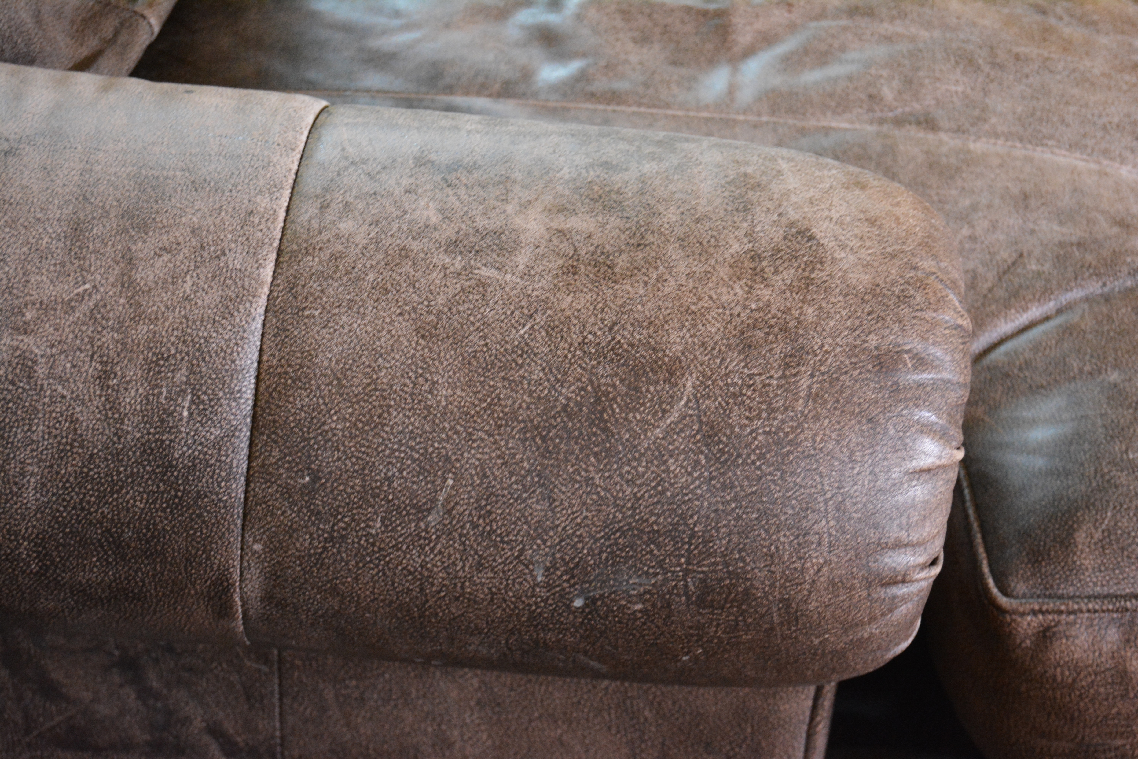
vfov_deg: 16.6
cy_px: 380
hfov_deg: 24.6
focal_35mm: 82
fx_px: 2608
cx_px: 569
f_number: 5.6
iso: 2800
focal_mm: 55
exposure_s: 1/30
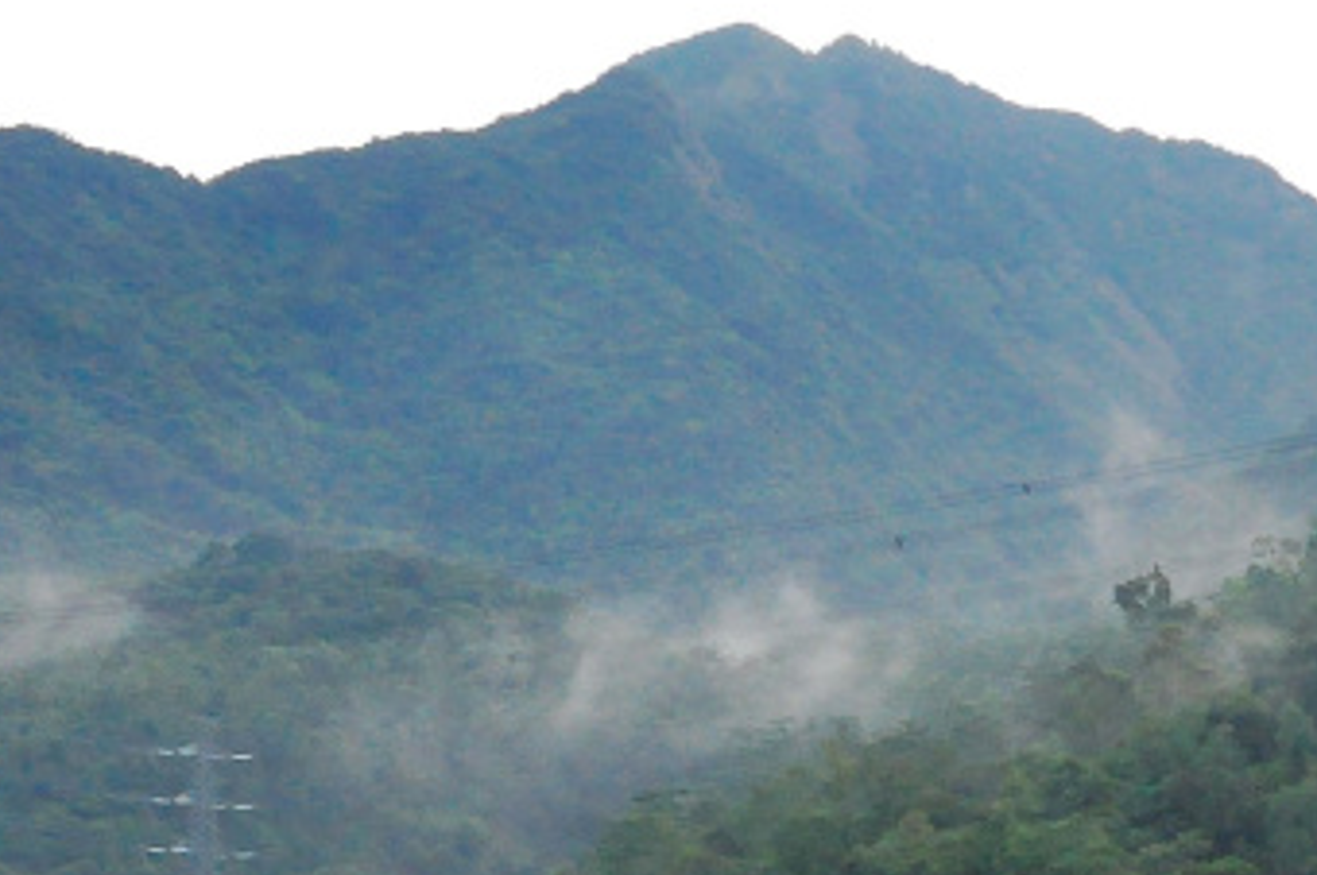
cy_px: 927
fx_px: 4642
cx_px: 1398
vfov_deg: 10.7
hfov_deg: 15.8
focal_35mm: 127
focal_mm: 24
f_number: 7.1
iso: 1250
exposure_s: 1/500
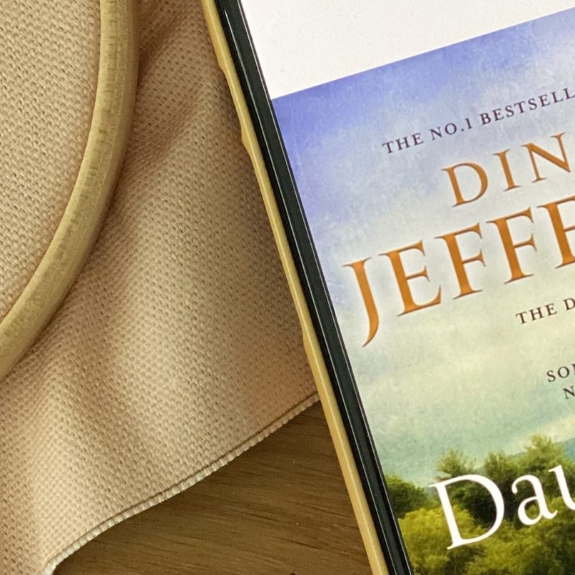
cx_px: 608
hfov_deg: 11.8
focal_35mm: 146
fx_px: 2744
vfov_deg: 12.0
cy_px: 255
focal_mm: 6
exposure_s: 1/122
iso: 160
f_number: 2
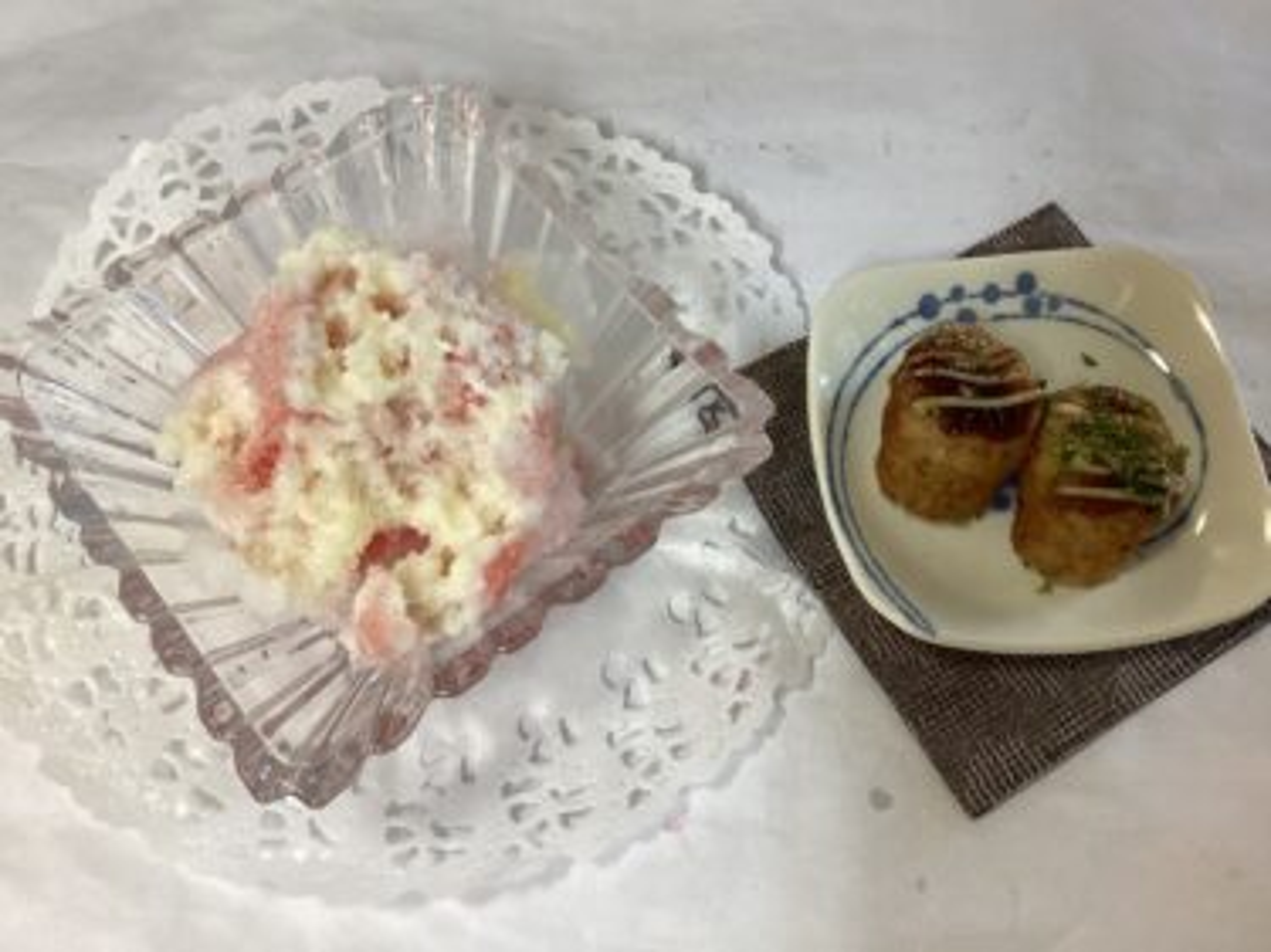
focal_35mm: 31
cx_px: 636
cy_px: 476
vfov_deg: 45.4
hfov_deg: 58.4
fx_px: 1138
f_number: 2.4
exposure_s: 1/60
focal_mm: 3.3
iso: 125
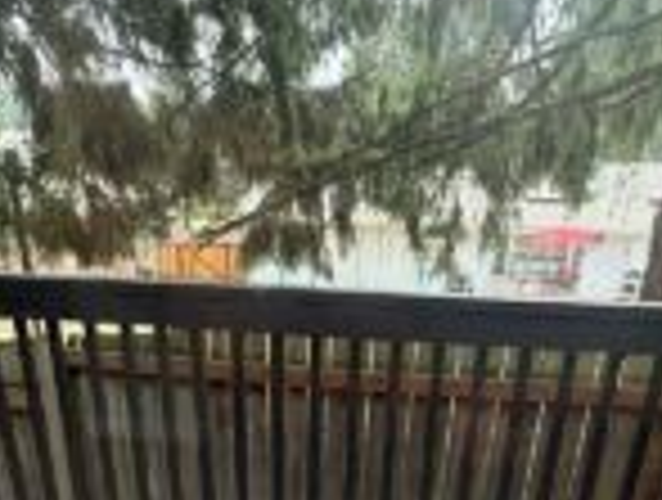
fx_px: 728
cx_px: 306
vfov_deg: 31.5
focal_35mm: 38
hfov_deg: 48.8
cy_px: 604
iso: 80
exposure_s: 1/120
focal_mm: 2.22
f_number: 2.2
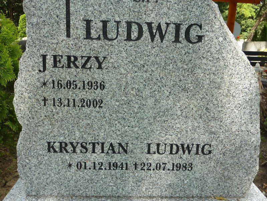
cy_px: 100
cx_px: 134
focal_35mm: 32
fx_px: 247
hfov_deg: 56.8
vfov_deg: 44.2
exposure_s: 1/125
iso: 80
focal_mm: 5.3
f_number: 4
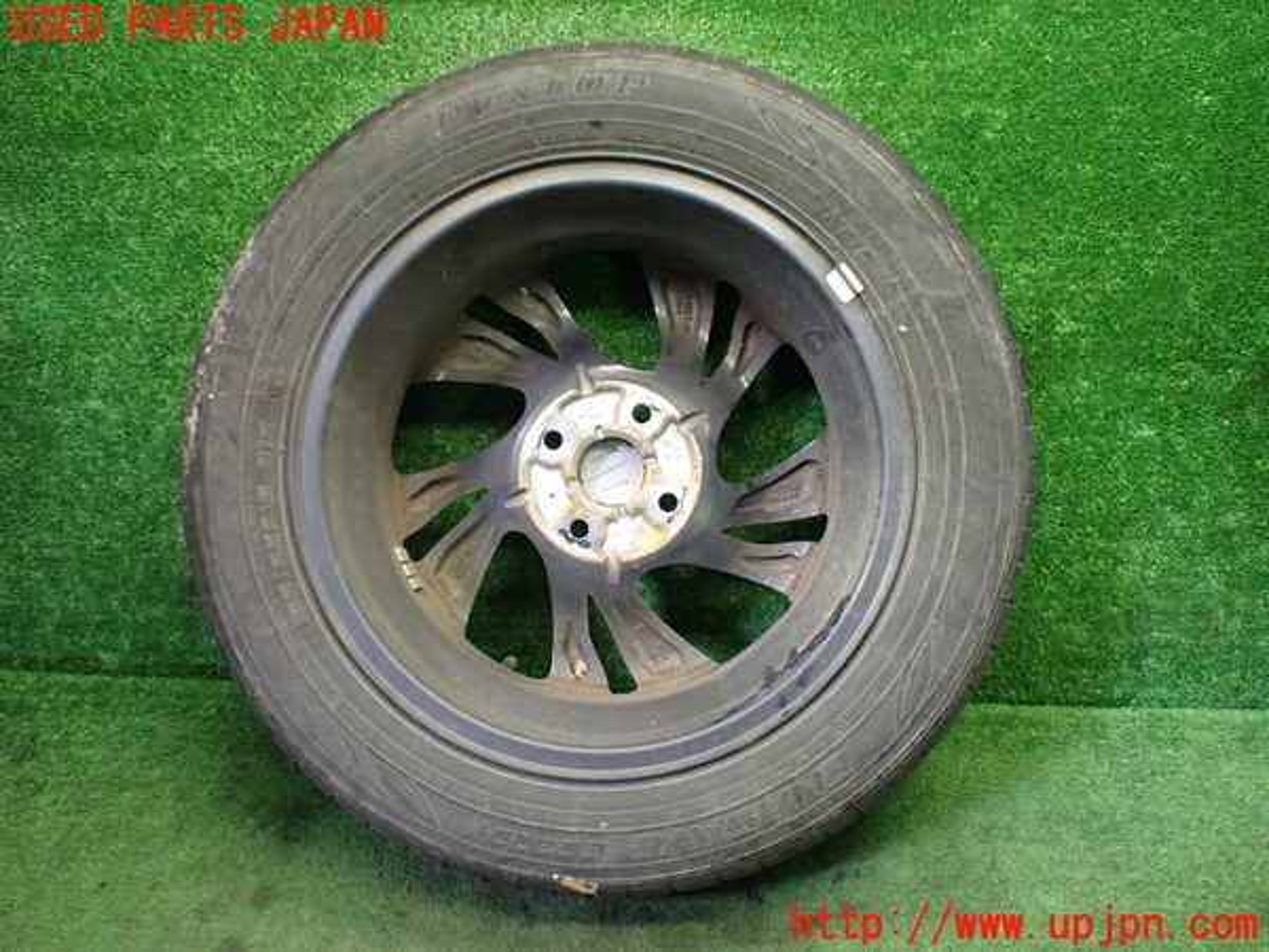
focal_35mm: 30
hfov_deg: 60.0
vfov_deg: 46.8
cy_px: 476
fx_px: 1100
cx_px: 634
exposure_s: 1/125
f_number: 2.3
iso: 800
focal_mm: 5.4
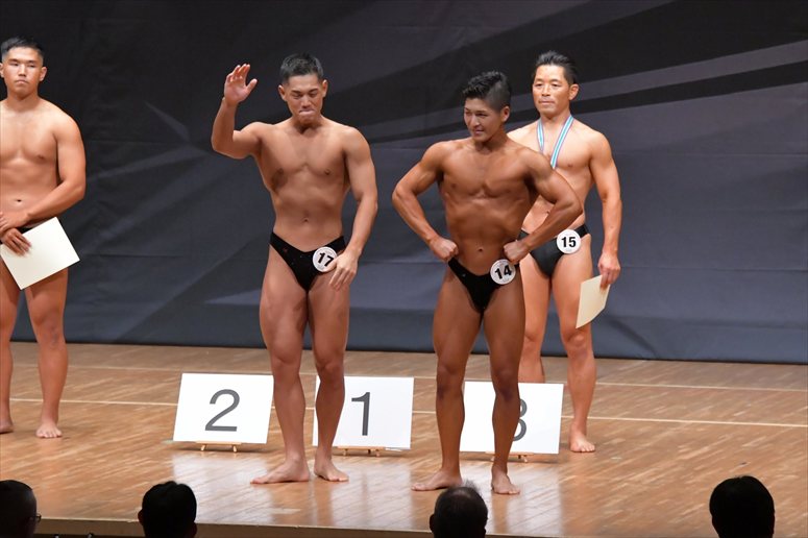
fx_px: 5721
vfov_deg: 5.4
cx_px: 404
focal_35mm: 255
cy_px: 269
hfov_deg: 8.1
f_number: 5.6
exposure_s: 1/400
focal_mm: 170
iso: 8000
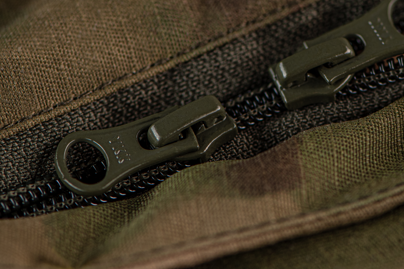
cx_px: 281
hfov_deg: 9.8
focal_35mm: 209
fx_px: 2346
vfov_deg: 6.6
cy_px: 67
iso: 100
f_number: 5.6
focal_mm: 105
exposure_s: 1/160
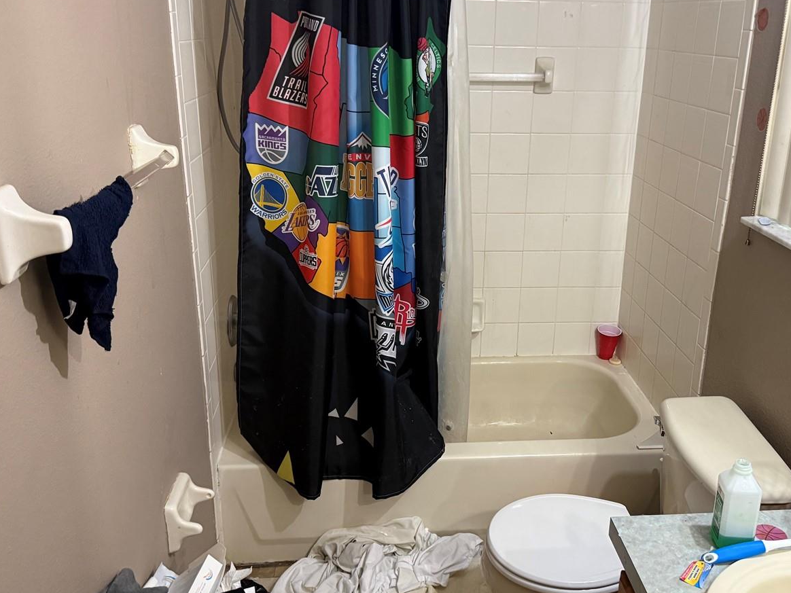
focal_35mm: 33
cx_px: 459
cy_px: 278
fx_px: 754
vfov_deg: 42.9
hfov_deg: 55.1
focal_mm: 6.76
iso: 400
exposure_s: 1/60
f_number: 1.78
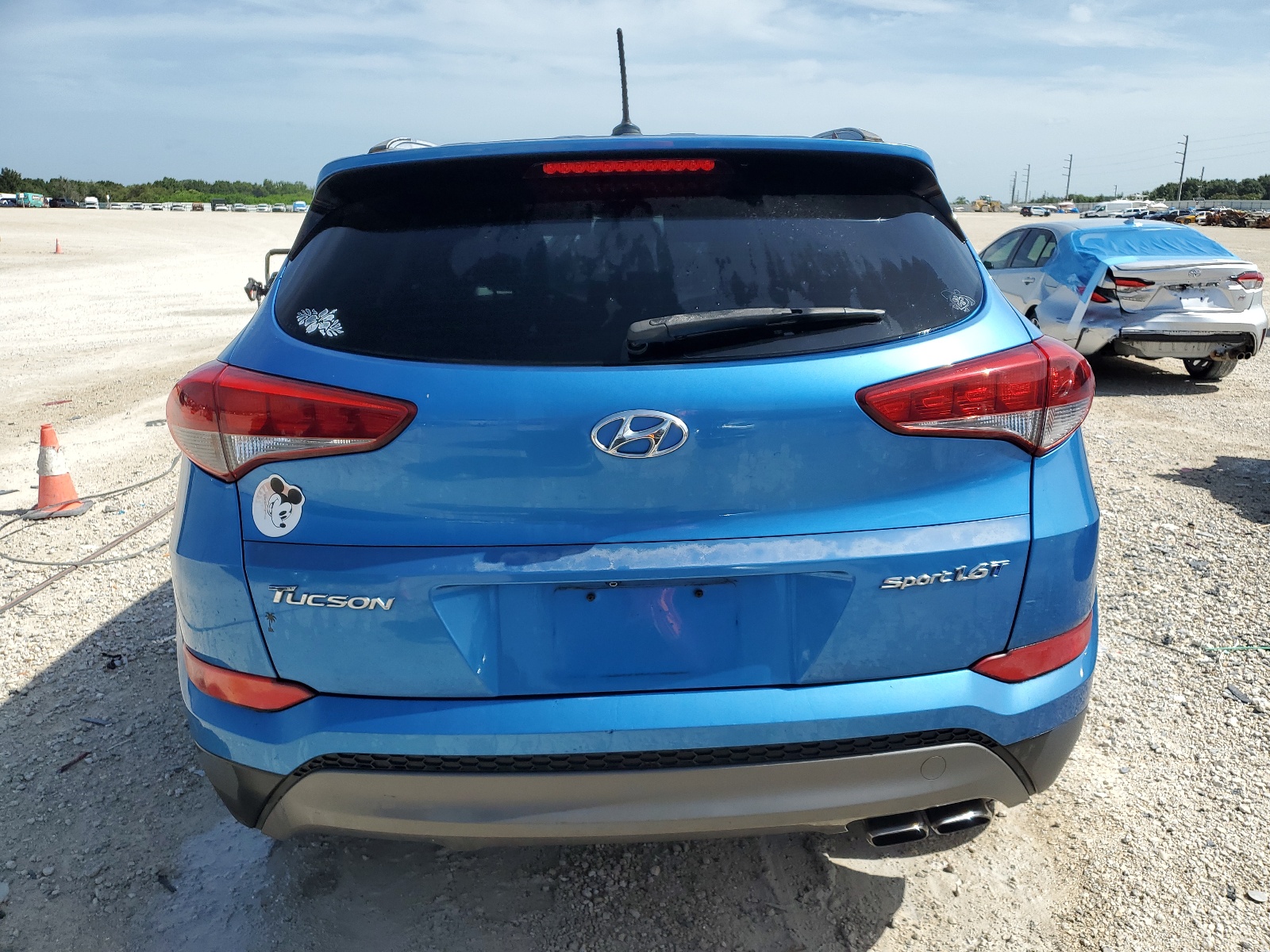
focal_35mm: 26
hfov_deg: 67.3
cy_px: 476
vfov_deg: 53.1
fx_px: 954
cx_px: 635
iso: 50
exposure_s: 1/3333
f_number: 1.5
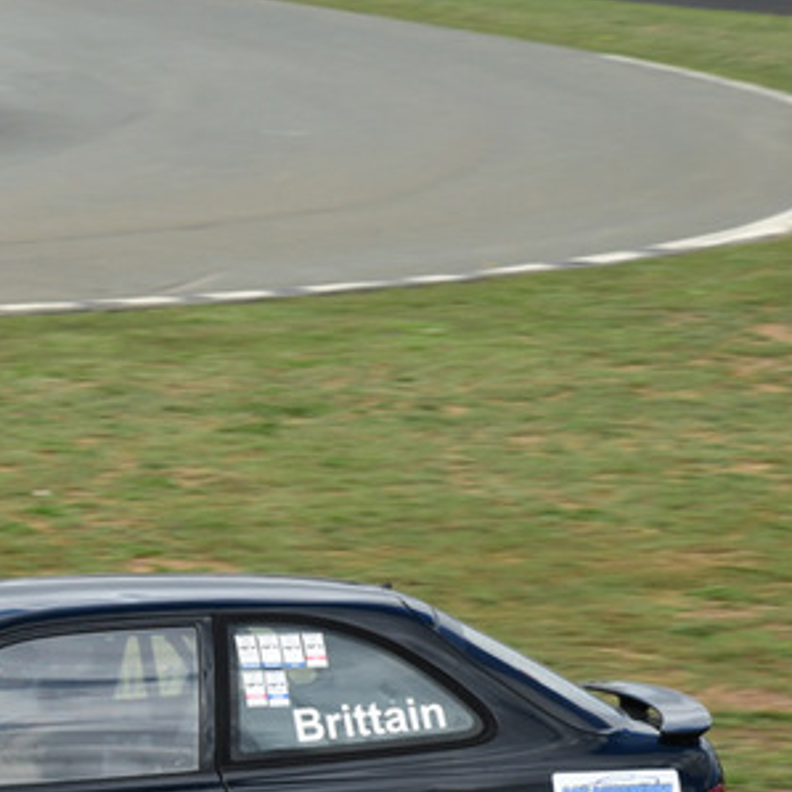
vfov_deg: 6.4
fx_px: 7067
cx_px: -5
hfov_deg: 6.4
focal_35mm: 273
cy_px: 689
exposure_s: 1/400
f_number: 11
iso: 400
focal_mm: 80
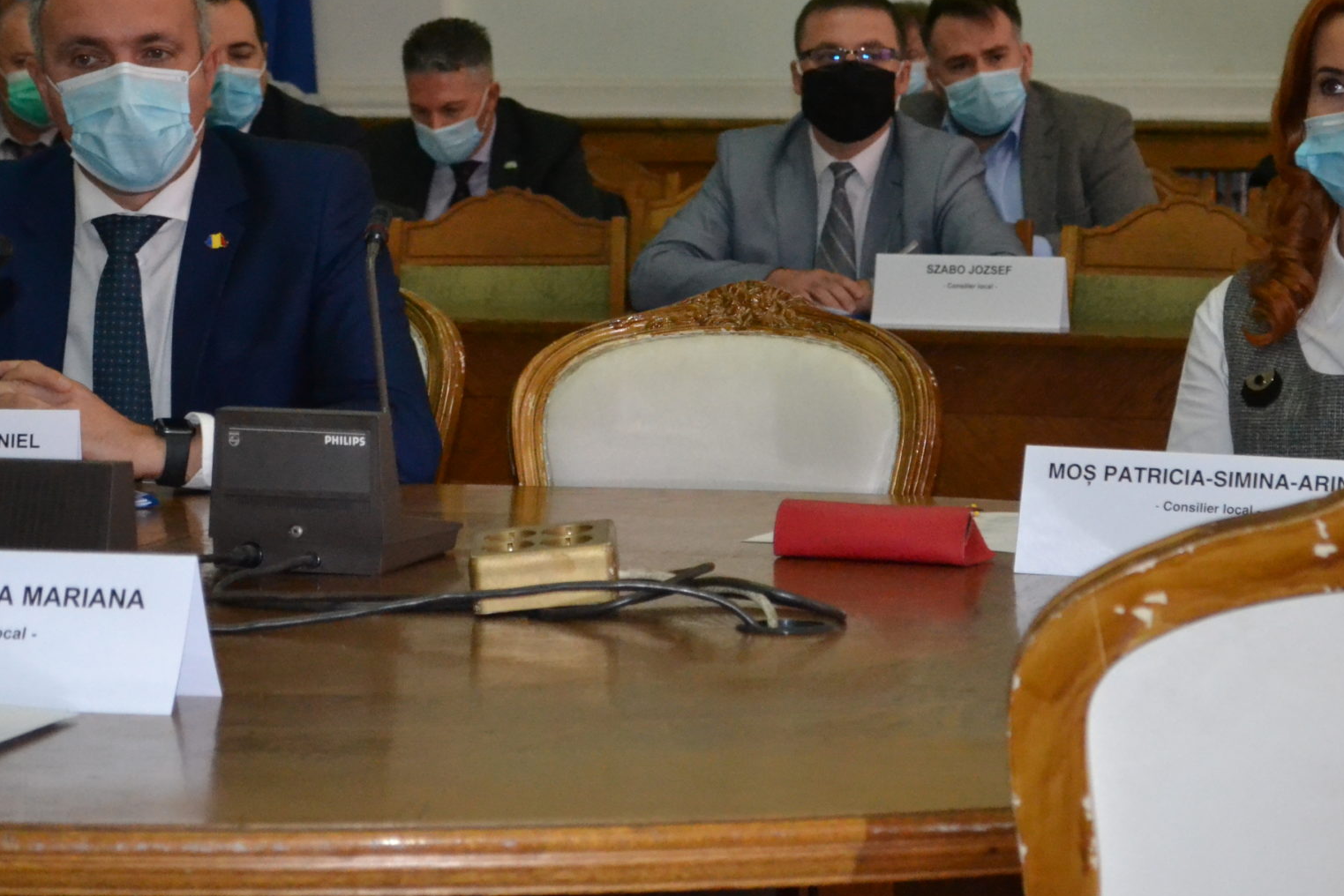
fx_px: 4518
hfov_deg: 16.9
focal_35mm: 121
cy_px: 263
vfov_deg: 11.3
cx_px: 691
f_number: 5.3
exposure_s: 1/60
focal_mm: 48
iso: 3200
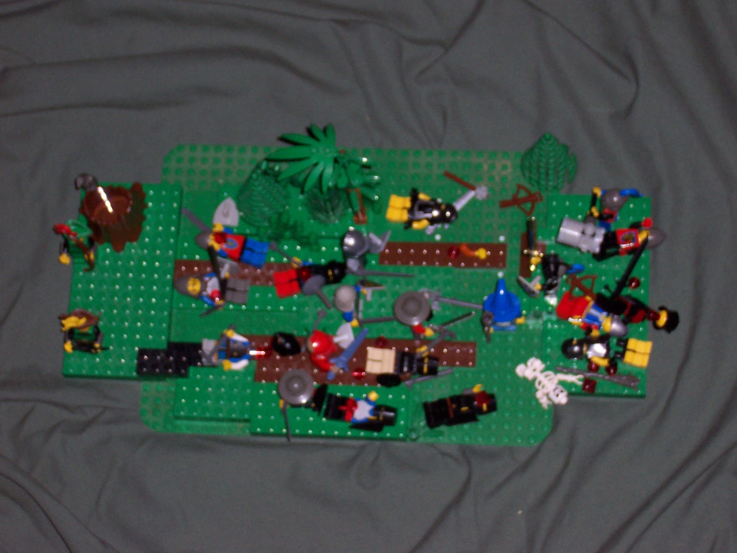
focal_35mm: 129
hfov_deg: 15.3
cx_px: 368
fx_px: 2747
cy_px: 276
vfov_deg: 11.5
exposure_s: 1/125
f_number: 4.8
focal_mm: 20
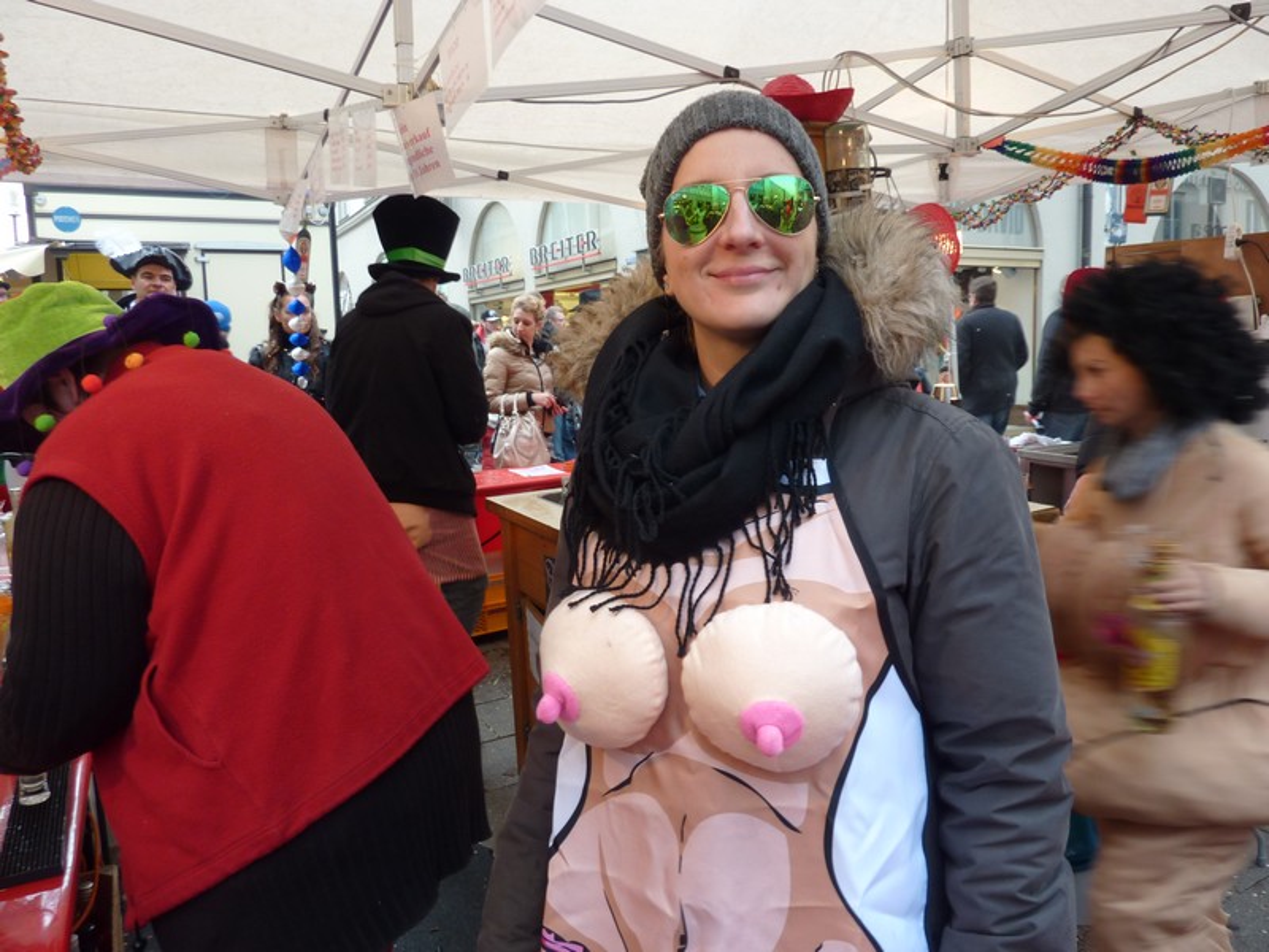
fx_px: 916
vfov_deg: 54.9
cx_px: 634
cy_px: 476
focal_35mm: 25
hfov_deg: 69.4
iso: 80
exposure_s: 1/30
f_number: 3.3
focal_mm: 4.1
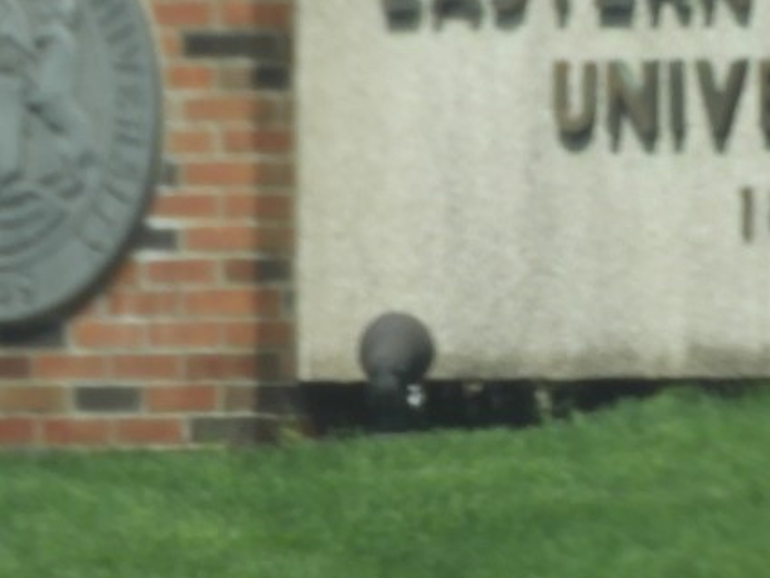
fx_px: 20420
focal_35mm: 918
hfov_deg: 2.2
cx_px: 625
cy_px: 249
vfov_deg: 1.6
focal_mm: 48.4
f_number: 5.5
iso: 100
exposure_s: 1/400
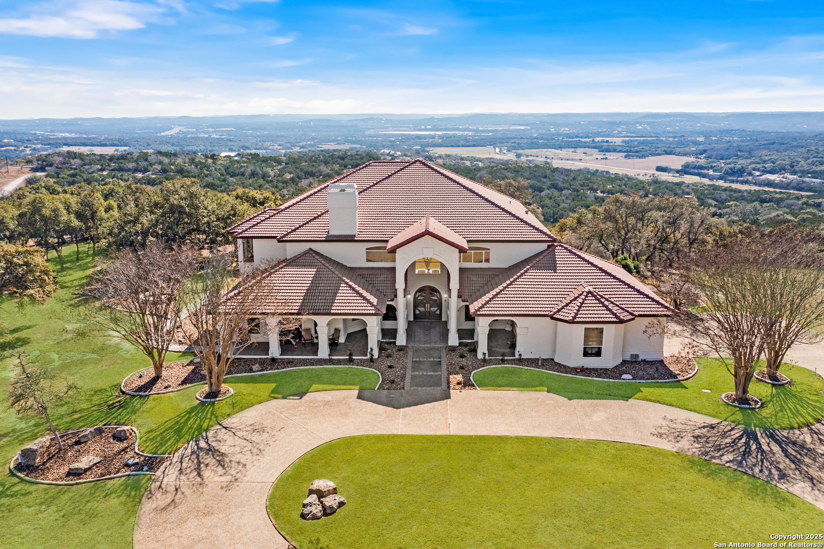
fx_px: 641
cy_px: 274
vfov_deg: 46.4
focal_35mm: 28
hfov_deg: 65.5
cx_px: 412
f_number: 5
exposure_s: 1/500
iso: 100
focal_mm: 10.26
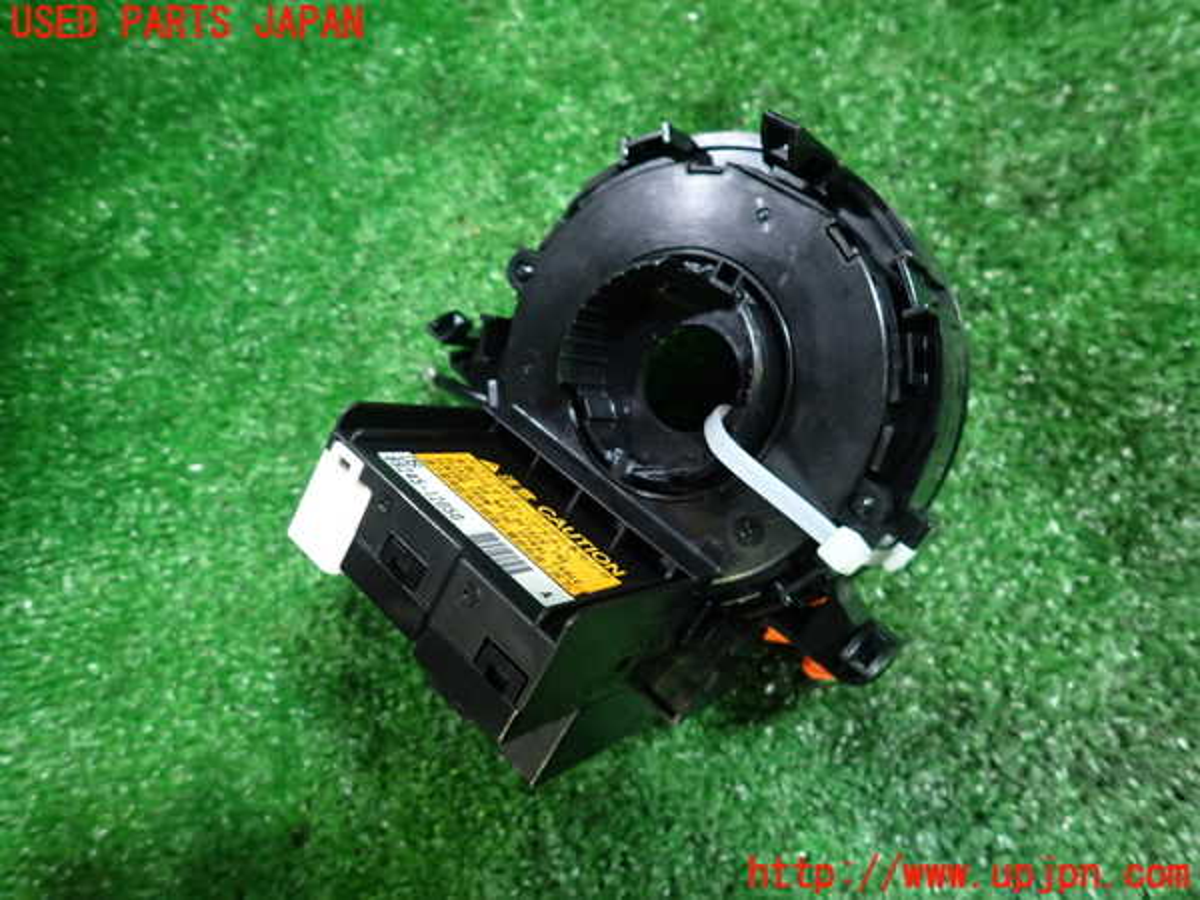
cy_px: 450
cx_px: 600
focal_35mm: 25
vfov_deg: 54.9
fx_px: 867
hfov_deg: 69.4
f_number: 2
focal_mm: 4.5
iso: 320
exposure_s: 1/30
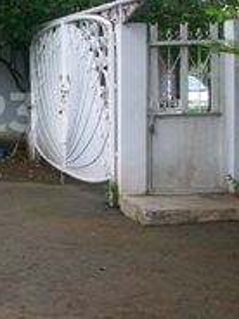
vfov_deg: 23.5
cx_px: -116
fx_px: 764
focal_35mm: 83
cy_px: 113
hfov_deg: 16.3
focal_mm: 5.7
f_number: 2.8
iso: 80
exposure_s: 1/351
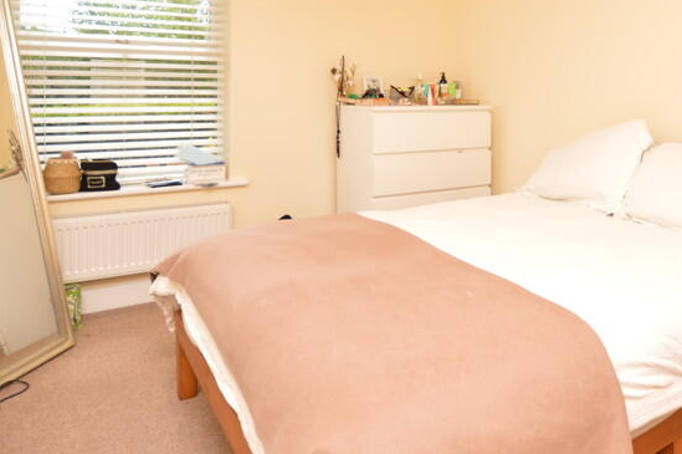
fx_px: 530
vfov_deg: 44.4
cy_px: 101
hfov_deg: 64.3
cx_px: 436
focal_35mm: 28
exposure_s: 1/80
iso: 100
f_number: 3.5
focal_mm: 10
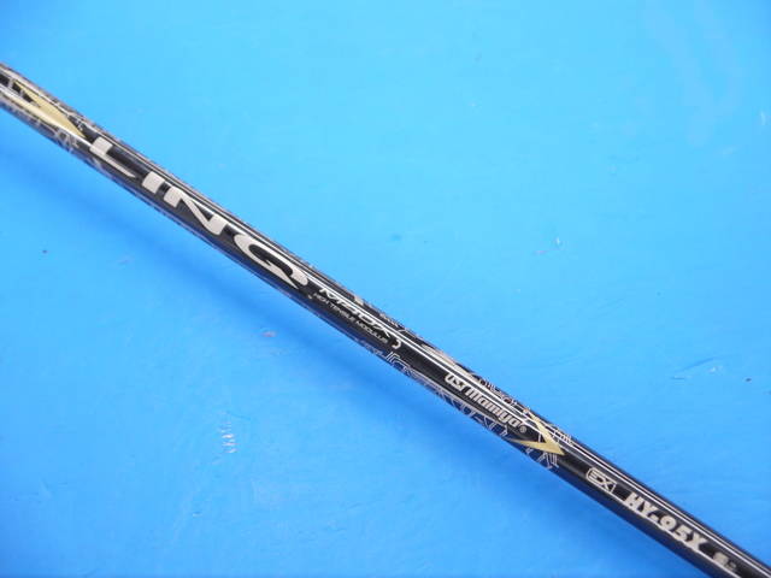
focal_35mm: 84
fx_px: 1871
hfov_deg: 23.3
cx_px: 386
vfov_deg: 17.6
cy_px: 289
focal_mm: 42
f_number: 5.6
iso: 640
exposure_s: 1/80
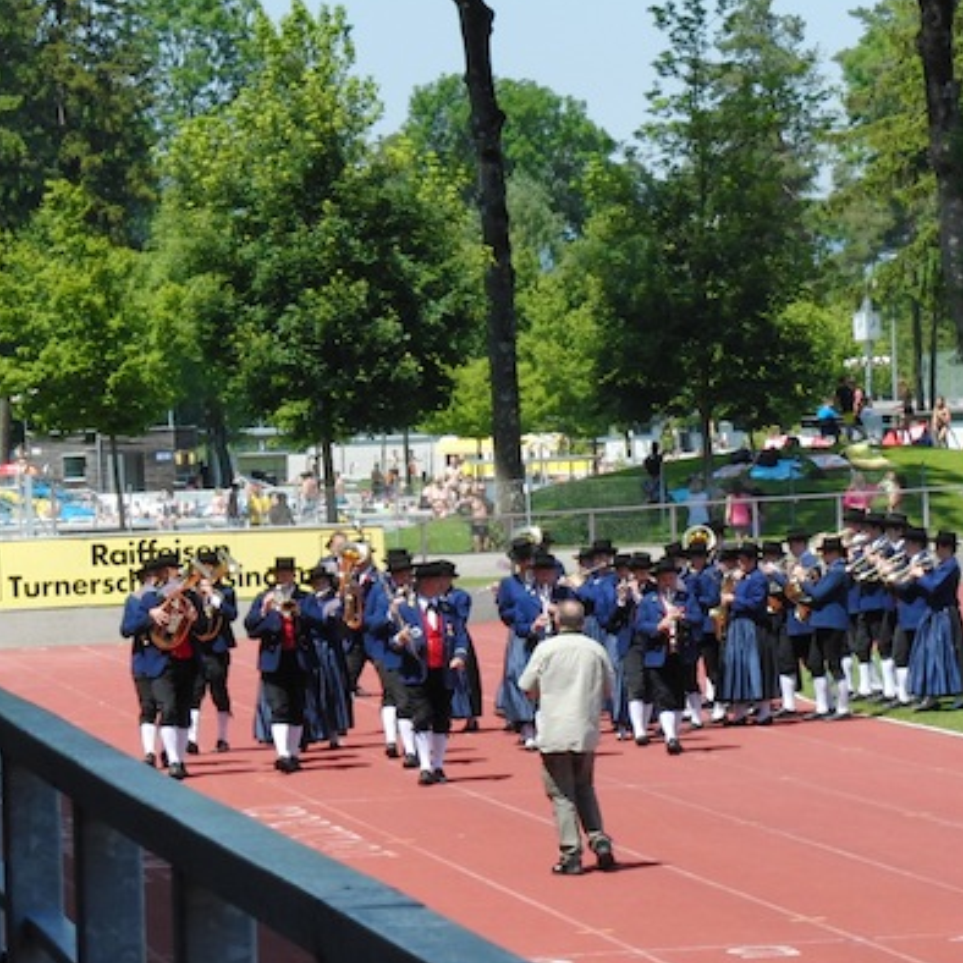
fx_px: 6547
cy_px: 582
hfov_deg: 8.4
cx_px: 838
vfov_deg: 8.4
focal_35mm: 208
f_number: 6.1
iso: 100
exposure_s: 1/320
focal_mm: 23.5
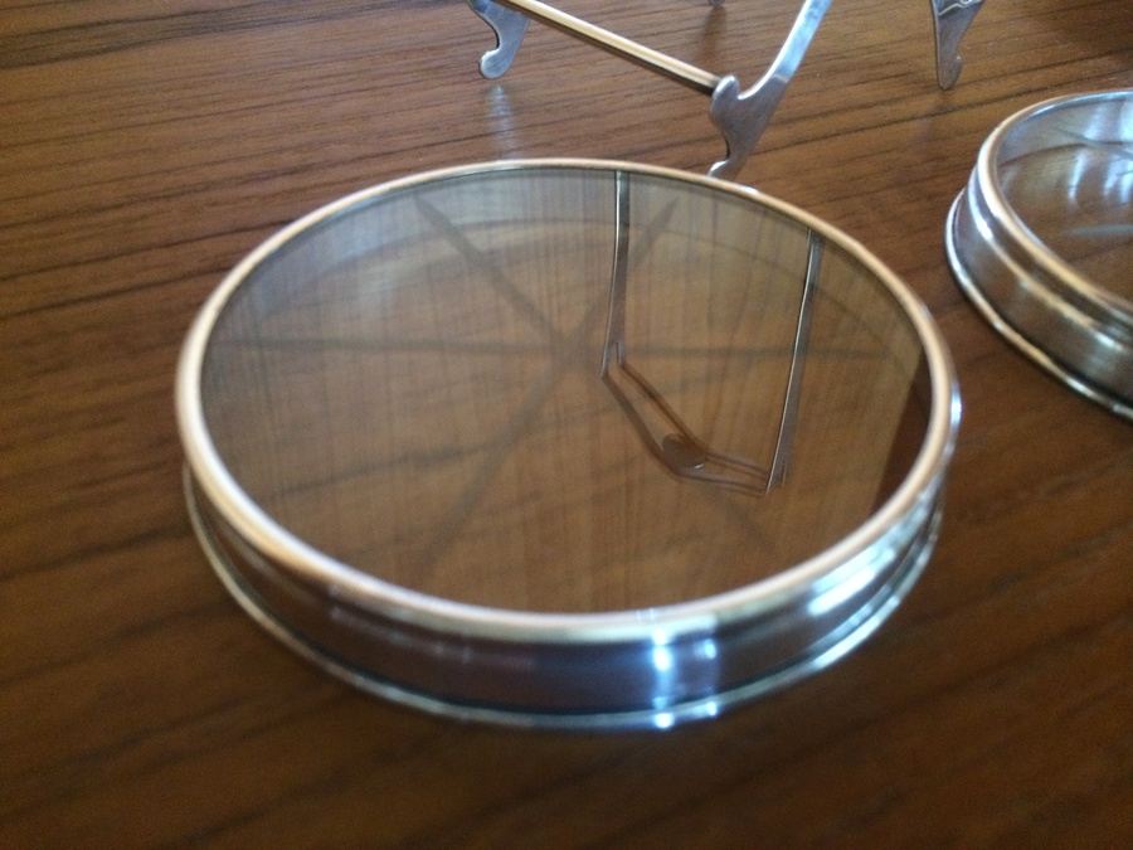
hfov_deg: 60.0
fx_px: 982
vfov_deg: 46.8
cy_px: 425
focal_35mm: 30
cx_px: 566
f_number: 2.2
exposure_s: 1/15
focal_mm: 4.12
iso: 400
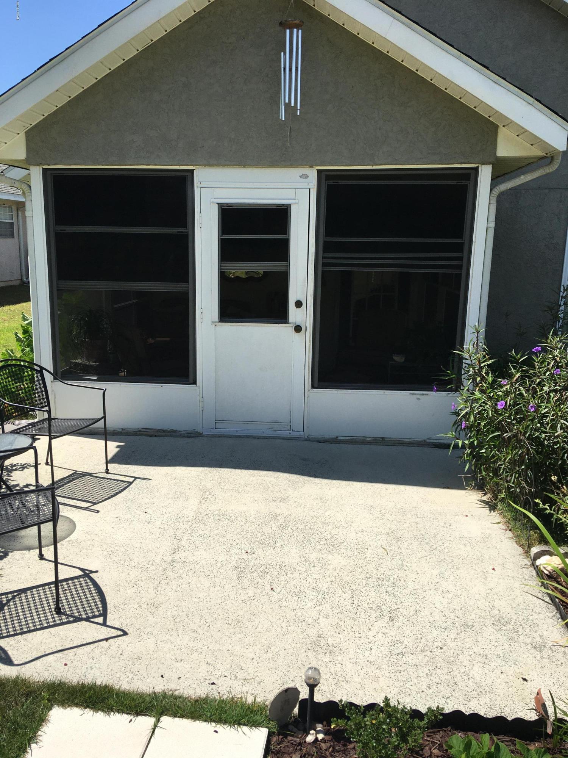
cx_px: 284
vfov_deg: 61.7
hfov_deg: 48.2
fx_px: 634
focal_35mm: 29
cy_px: 379
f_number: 2.2
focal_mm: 4.15
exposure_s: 1/1508
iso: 25
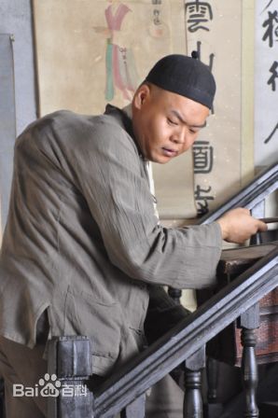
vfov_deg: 16.1
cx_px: 139
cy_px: 209
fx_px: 1479
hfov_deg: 10.7
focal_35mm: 128
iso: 1250
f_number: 4
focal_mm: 85
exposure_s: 1/80
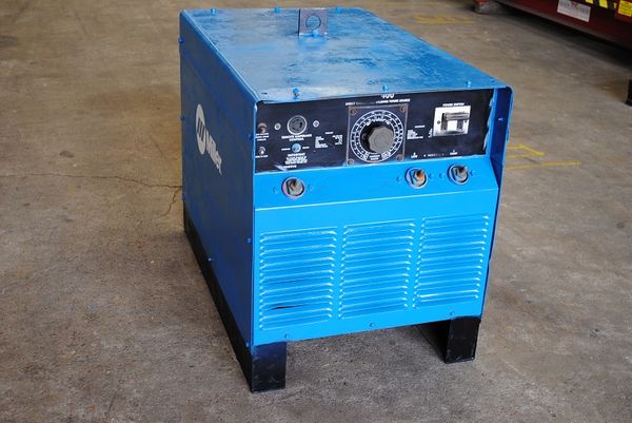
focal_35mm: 48
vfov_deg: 28.1
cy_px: 212
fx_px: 843
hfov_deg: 41.1
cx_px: 316
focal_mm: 32
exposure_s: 1/50
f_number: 4.8
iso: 200
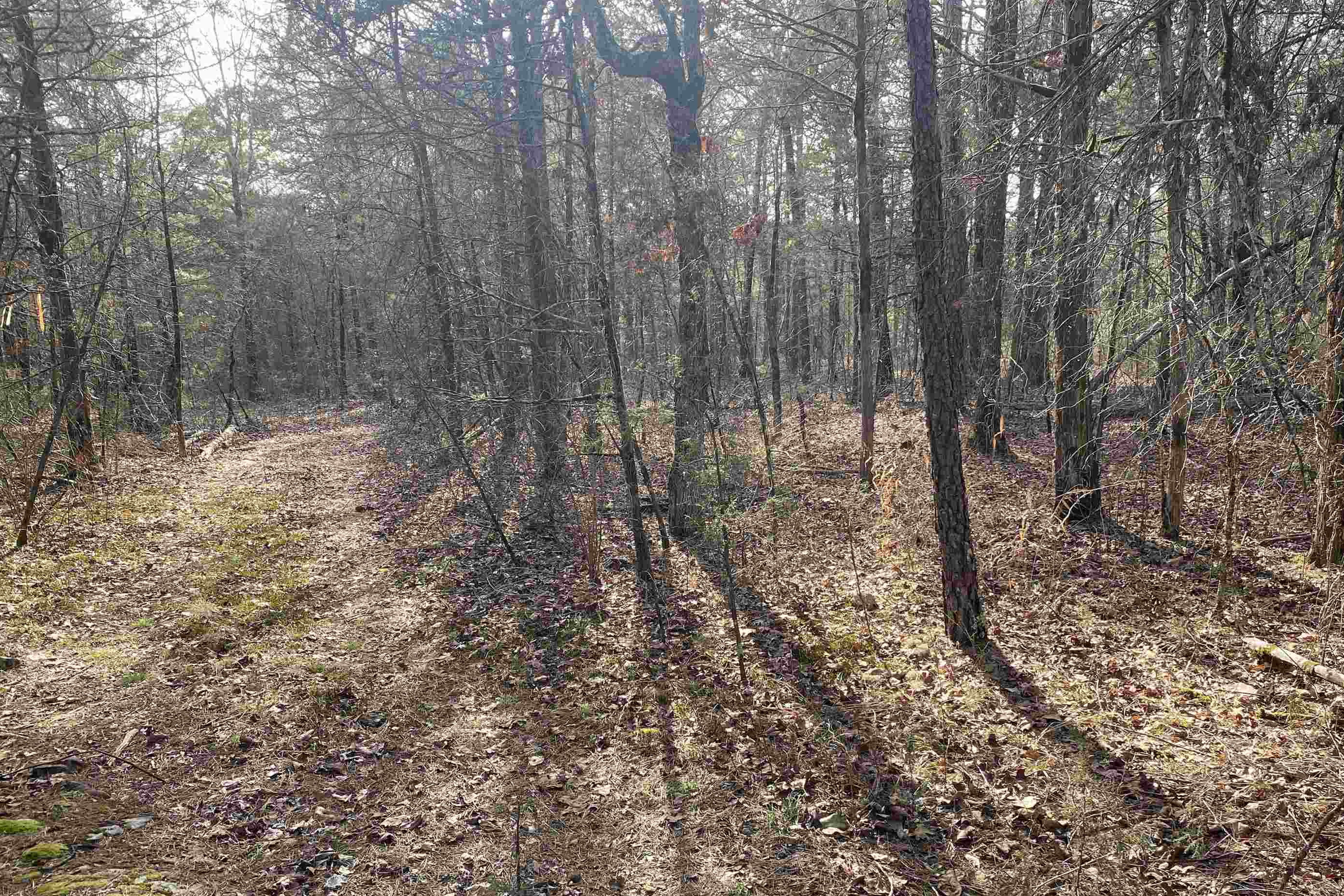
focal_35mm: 30
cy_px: 455
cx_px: 713
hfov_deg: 61.9
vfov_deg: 43.6
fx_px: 1120
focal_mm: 4.25
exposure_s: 1/229
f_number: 1.8
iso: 32
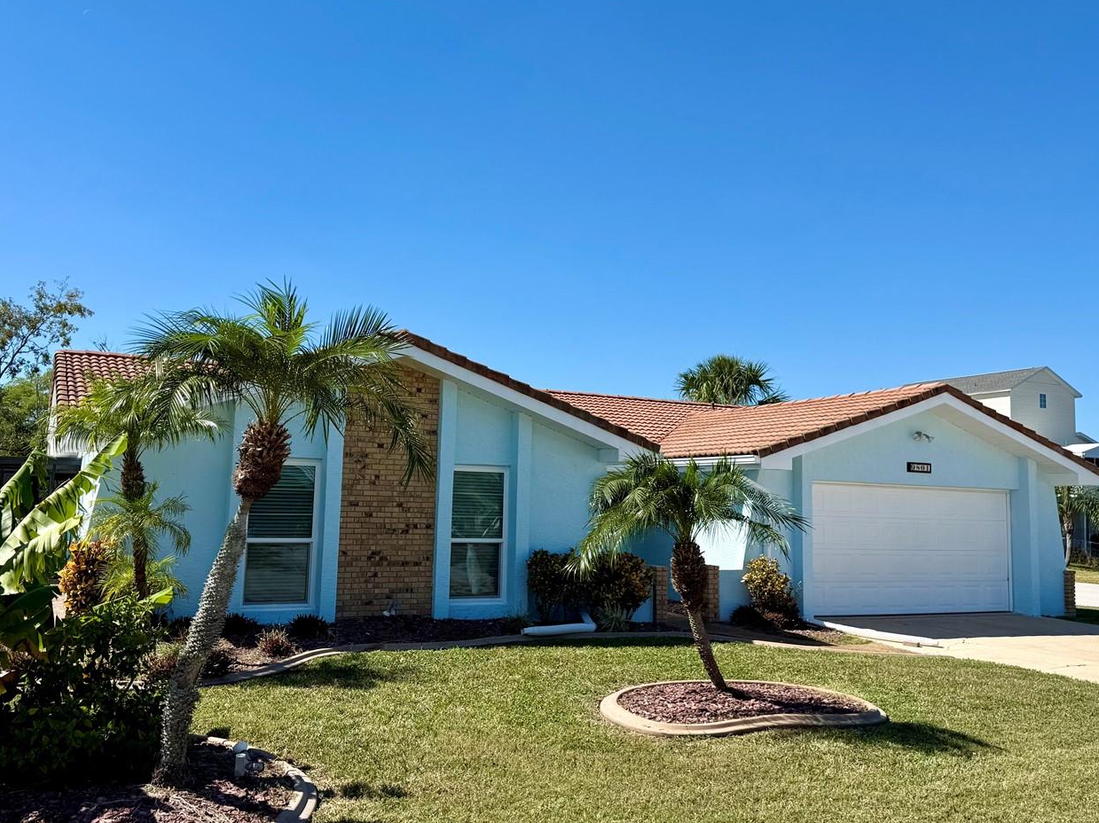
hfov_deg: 58.3
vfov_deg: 45.4
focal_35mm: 31
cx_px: 523
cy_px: 400
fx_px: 984
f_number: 1.78
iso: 80
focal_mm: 6.76
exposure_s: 1/4975
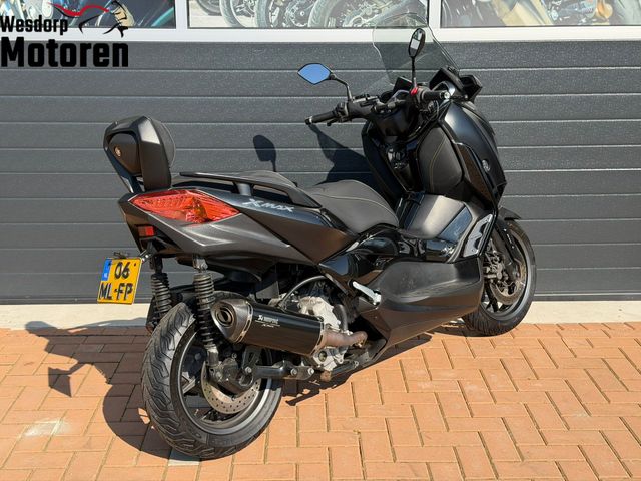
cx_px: 320
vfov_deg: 30.3
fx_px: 889
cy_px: 240
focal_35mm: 48
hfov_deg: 39.7
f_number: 1.78
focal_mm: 6.76
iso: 64
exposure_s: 1/2088
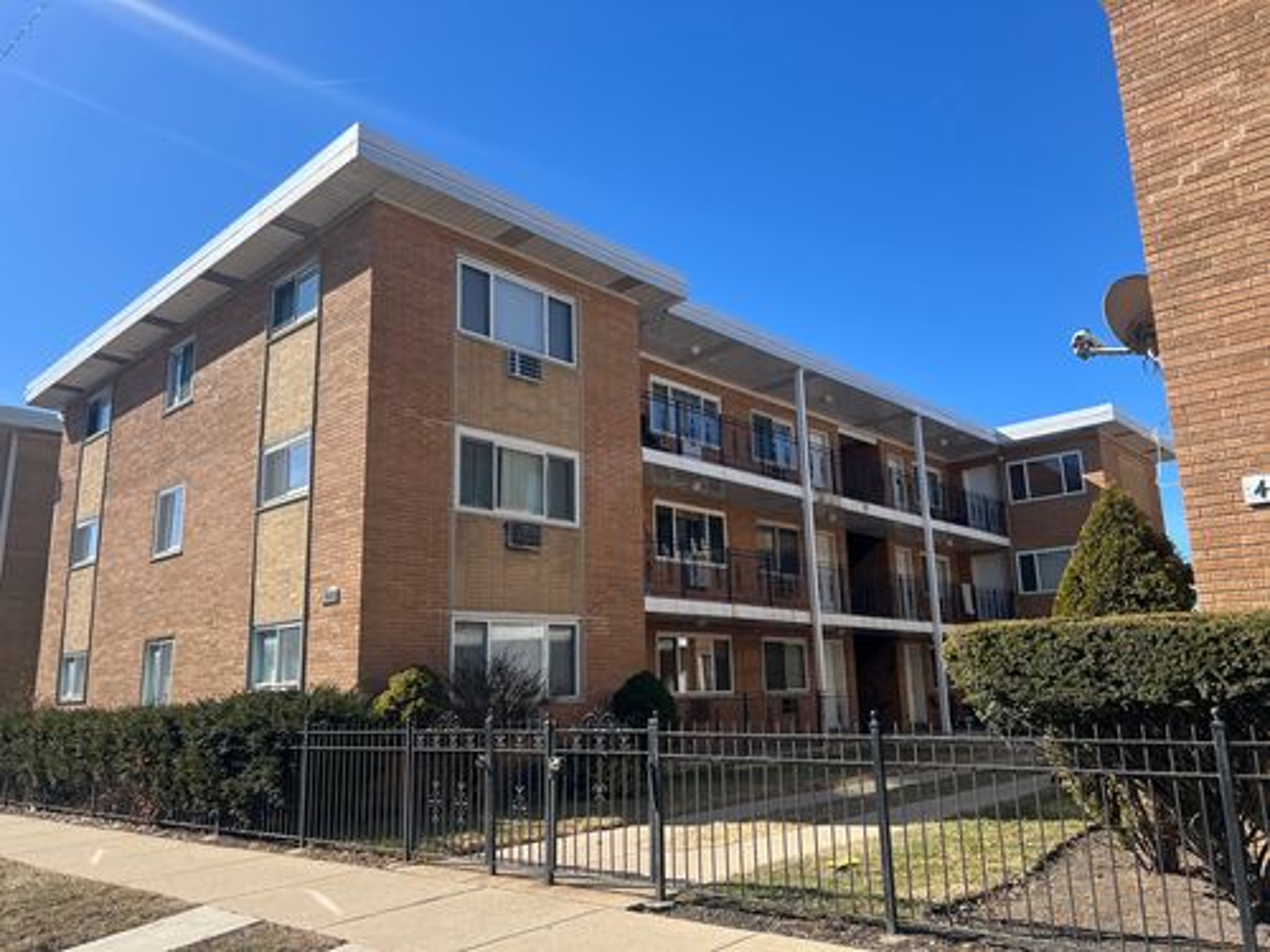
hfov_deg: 67.3
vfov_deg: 53.1
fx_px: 954
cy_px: 476
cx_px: 635
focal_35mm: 26
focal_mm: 5.7
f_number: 1.5
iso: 50
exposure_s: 1/2457
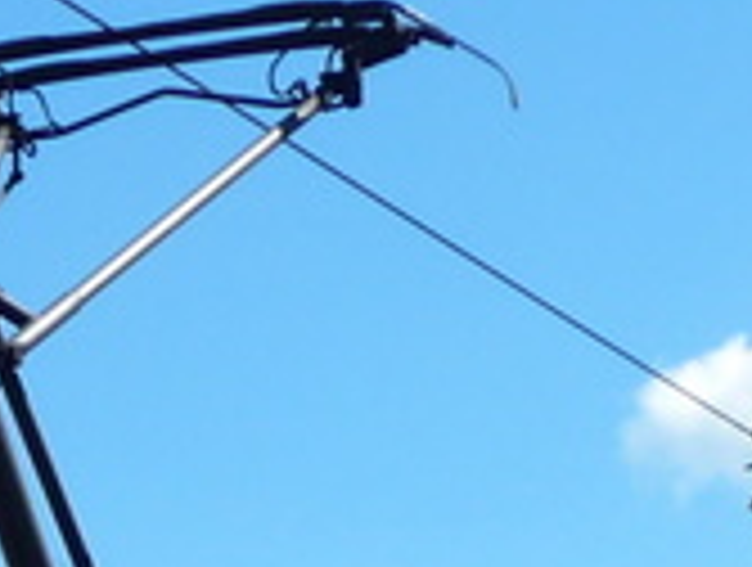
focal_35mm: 239
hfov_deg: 8.2
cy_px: 1395
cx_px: 72
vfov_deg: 6.0
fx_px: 5203
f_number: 3.9
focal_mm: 6.7
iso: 100
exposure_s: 1/640
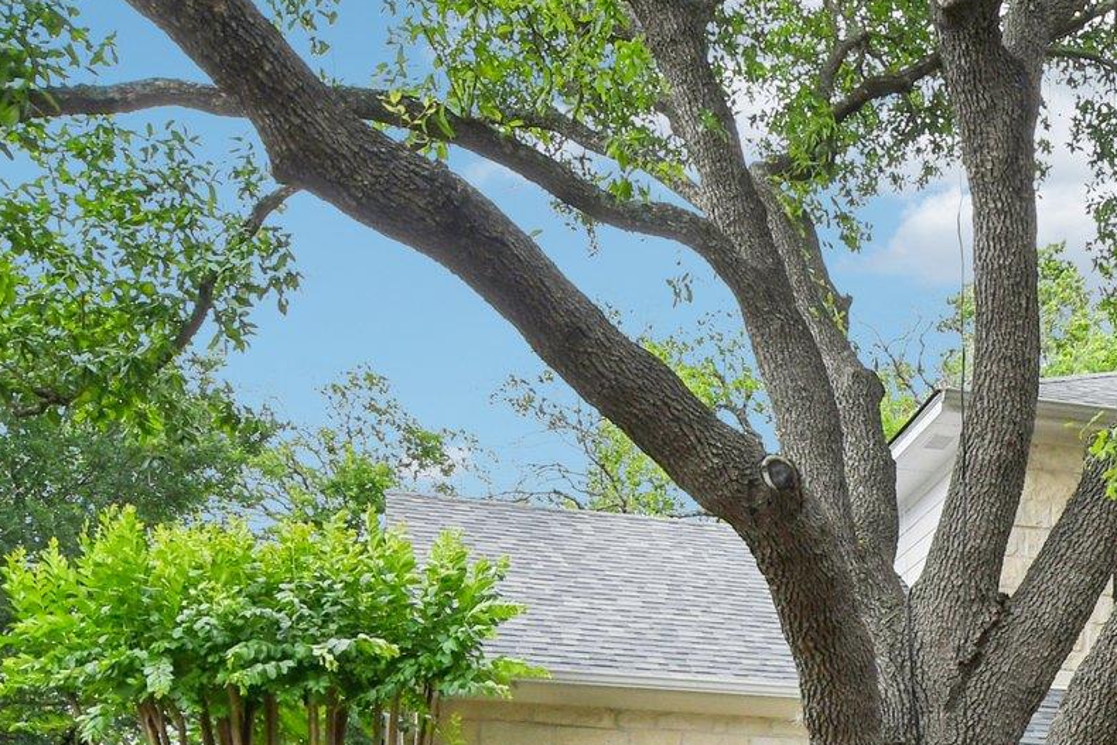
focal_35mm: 58
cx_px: 1226
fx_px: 1809
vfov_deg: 22.2
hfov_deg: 30.7
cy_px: 778
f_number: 8
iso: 400
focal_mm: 15
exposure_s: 1/100
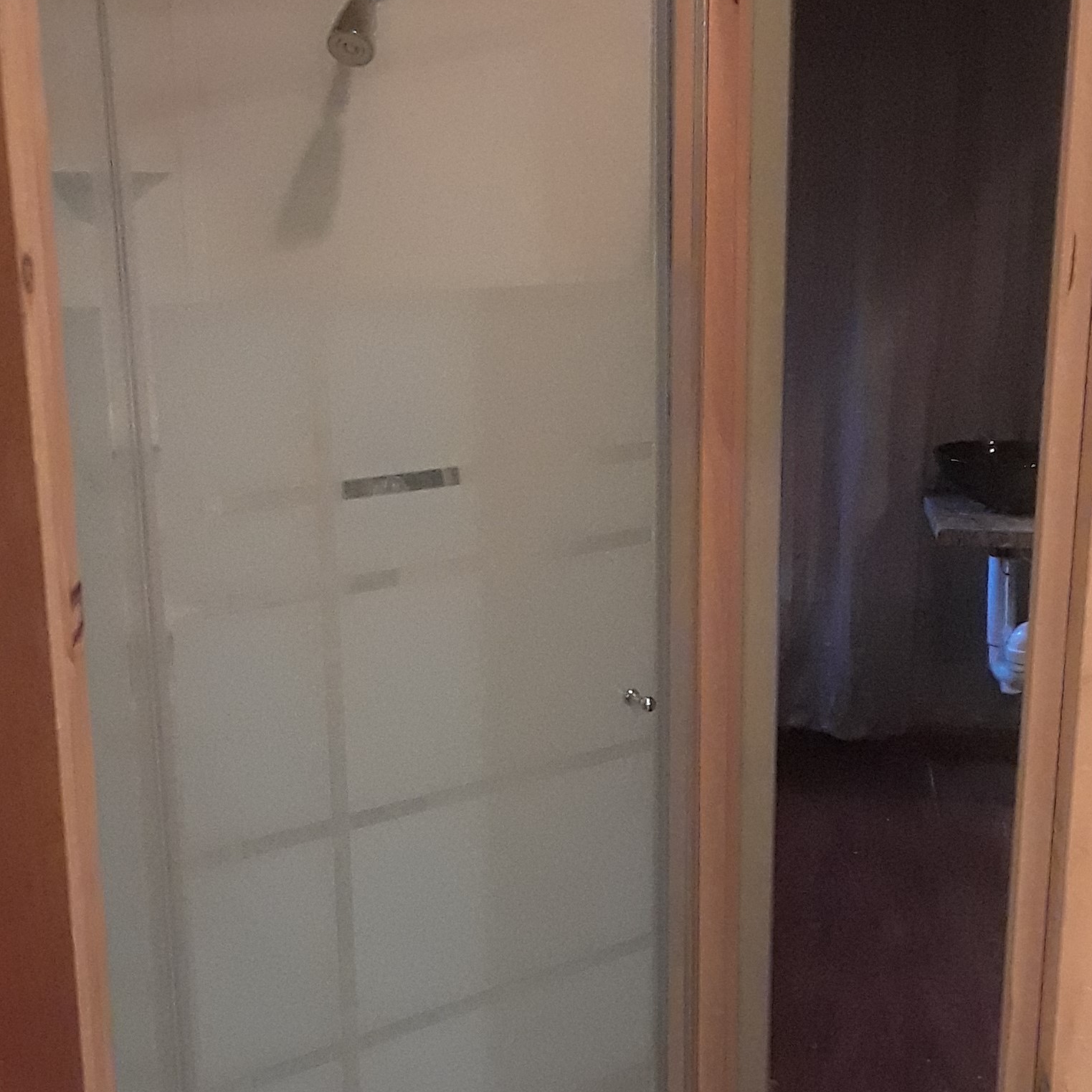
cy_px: 467
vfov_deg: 45.9
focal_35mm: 36
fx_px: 1285
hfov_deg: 46.0
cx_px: 545
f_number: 1.9
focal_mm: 2.47
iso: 500
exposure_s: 1/15
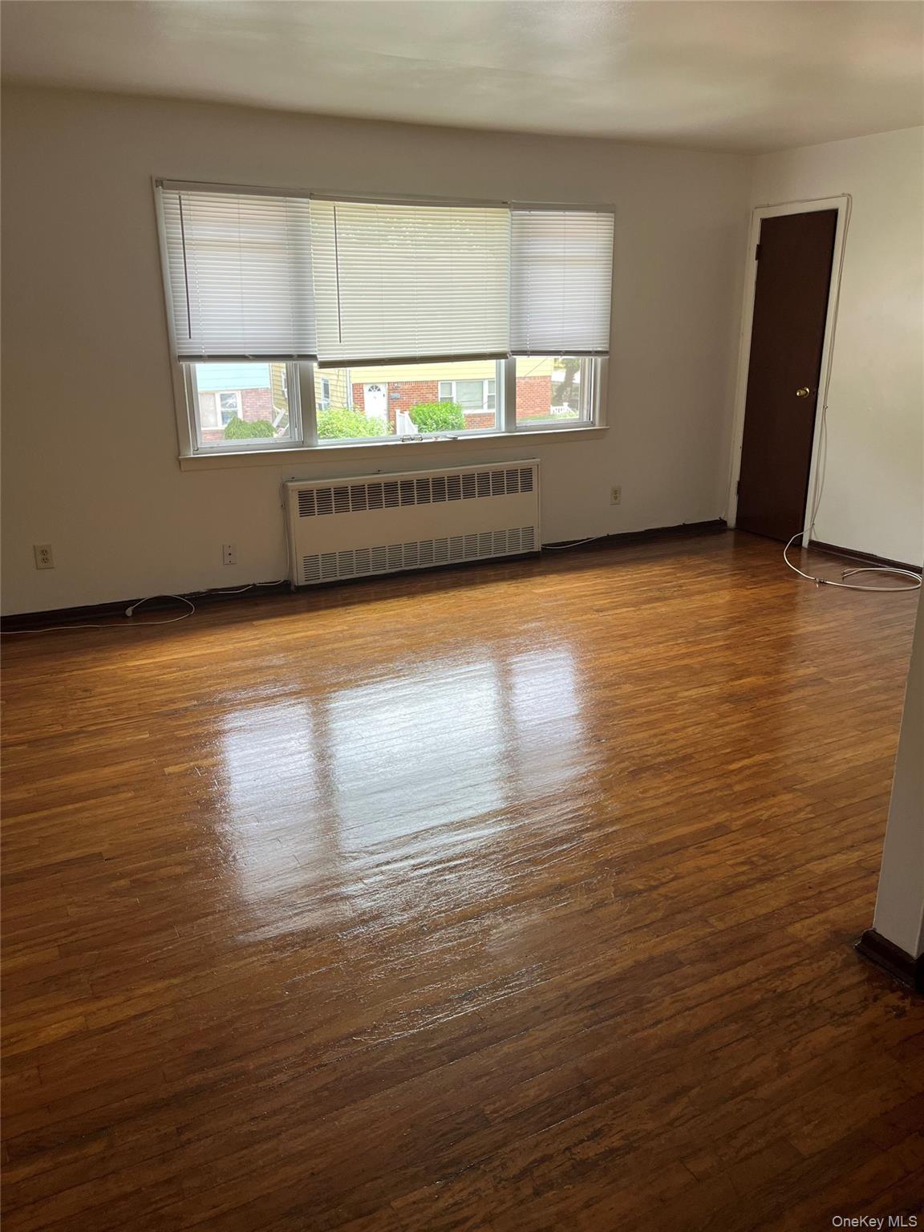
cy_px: 616
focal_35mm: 26
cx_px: 462
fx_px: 925
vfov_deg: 67.3
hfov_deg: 53.1
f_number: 1.6
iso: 32
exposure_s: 1/122
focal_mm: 5.1
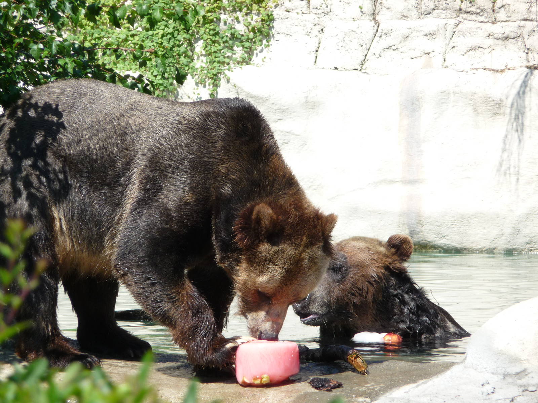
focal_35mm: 256
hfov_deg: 7.7
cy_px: 202
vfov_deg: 5.8
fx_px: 3979
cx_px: 269
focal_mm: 44
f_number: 4.9
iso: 100
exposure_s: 1/320
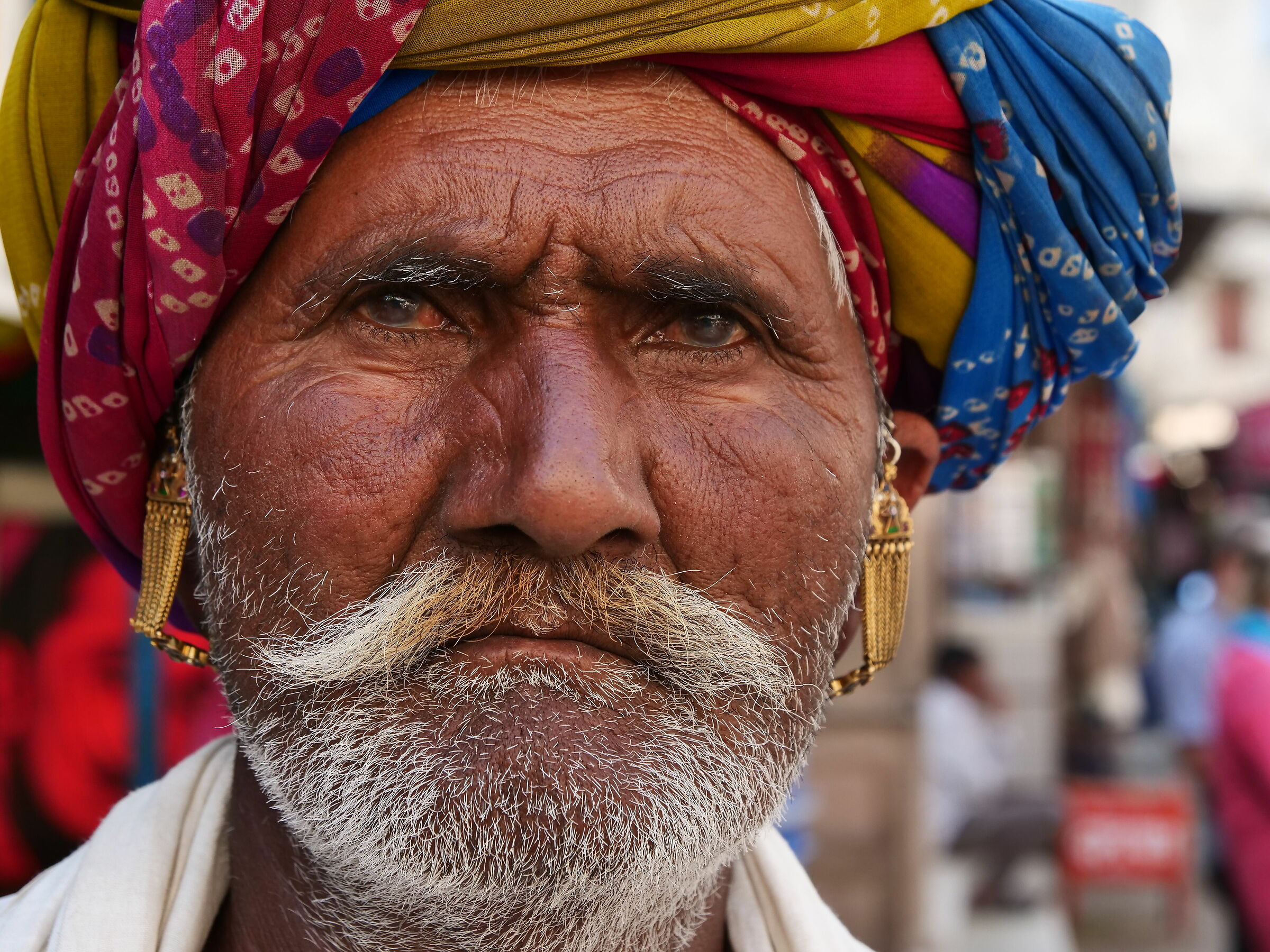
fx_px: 2935
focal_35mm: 80
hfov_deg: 24.4
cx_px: 635
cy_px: 476
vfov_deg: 18.4
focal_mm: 40
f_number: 5
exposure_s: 1/320
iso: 500
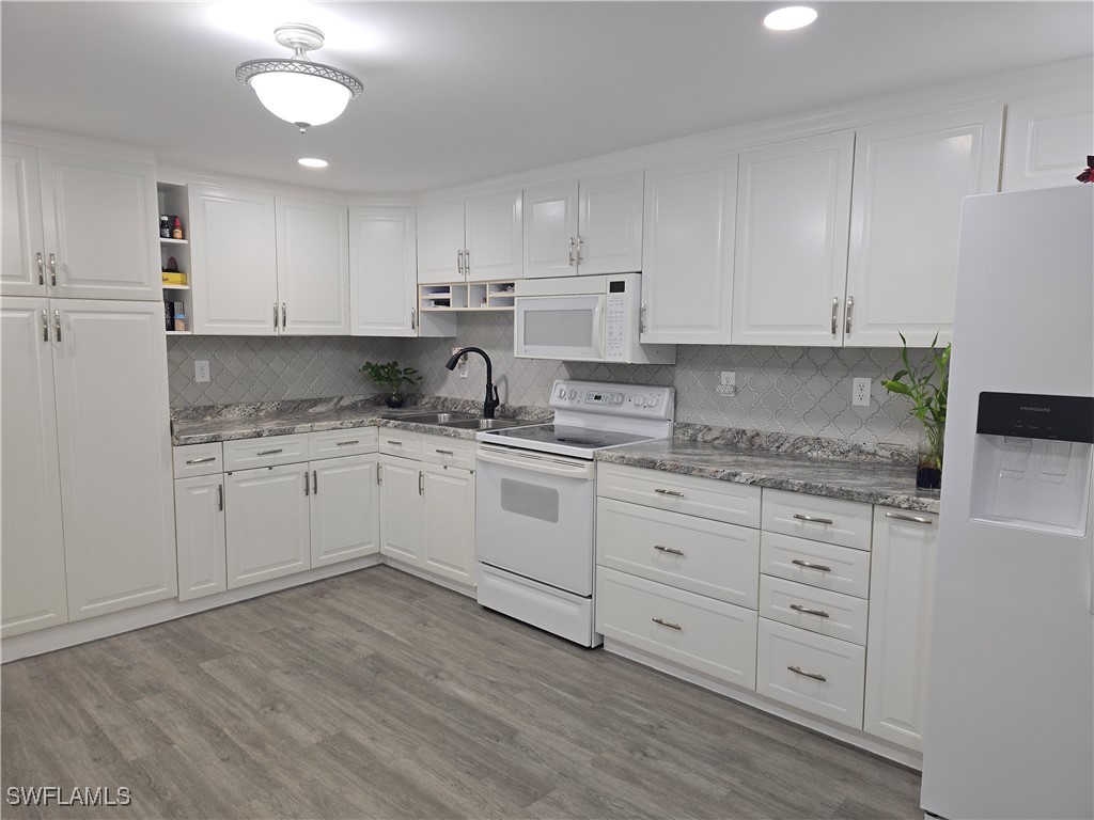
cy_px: 410
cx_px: 547
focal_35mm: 23
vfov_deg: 58.9
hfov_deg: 73.9
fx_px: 727
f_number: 1.7
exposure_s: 1/60
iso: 80
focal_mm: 6.3
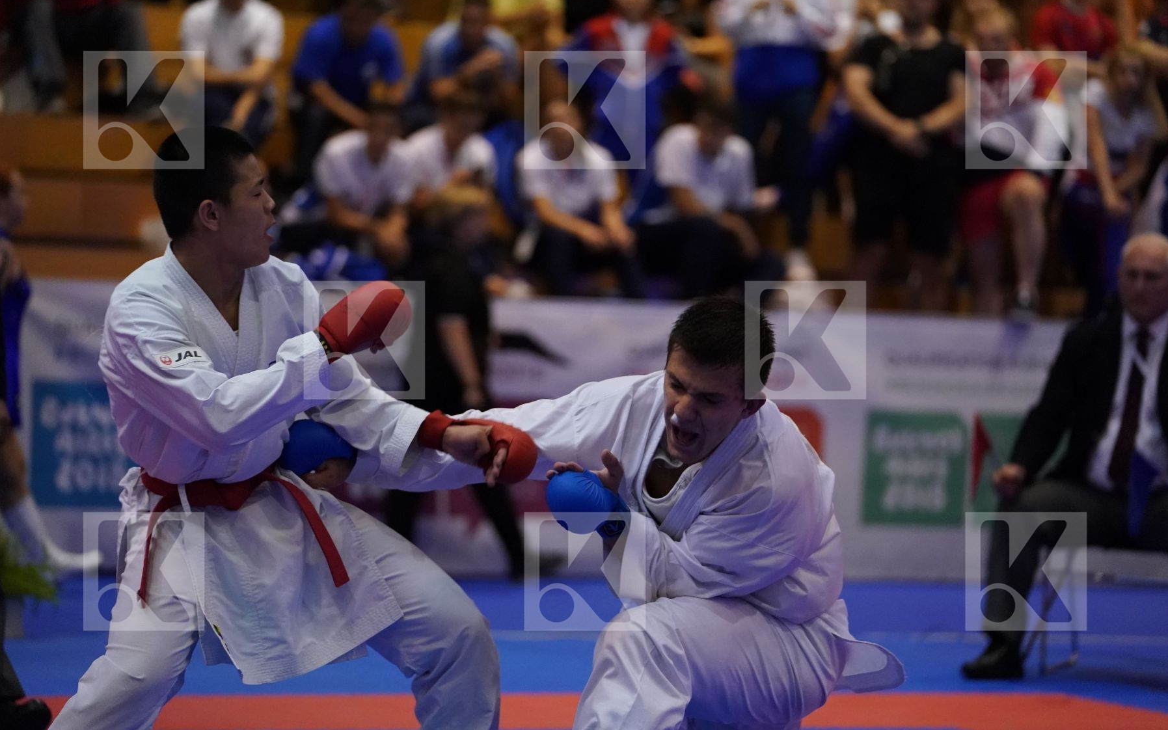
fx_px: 4488
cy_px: 340
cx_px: 585
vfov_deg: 9.3
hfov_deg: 14.8
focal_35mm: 141
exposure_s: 1/800
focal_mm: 138
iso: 6400
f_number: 2.8
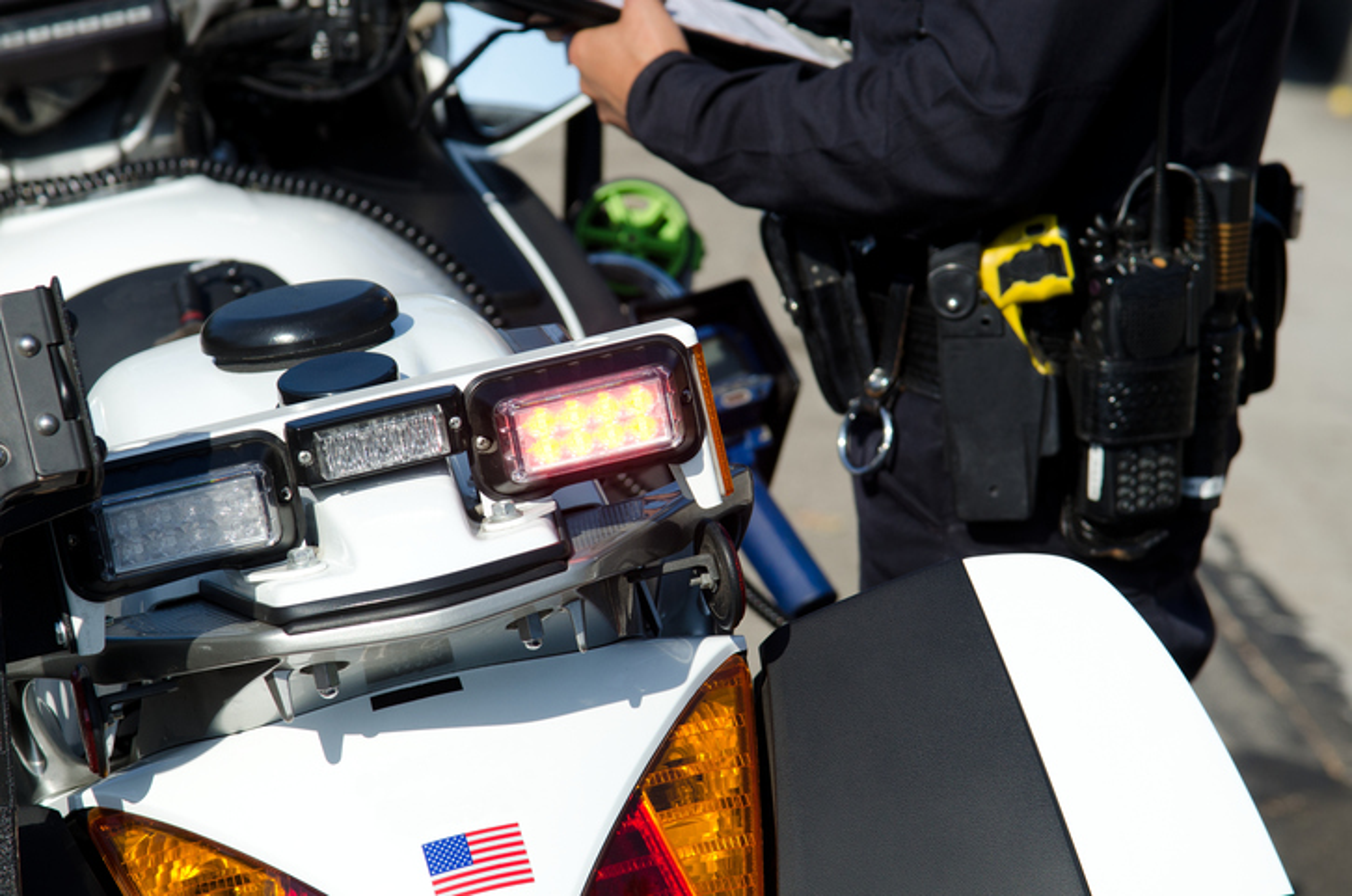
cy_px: 448
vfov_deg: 7.6
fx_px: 6747
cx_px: 676
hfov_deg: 11.4
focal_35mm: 180
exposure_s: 1/800
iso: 200
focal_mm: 120
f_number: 5.6
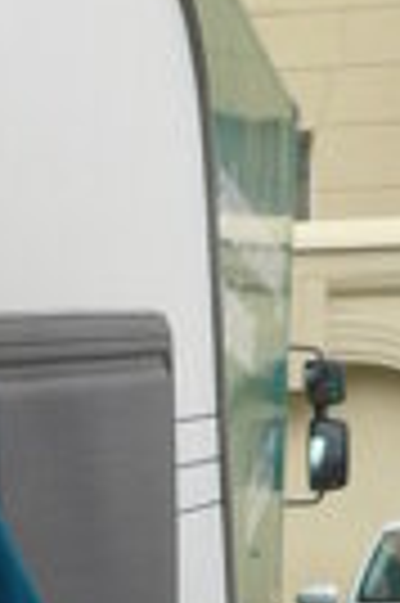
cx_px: -609
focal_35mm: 282
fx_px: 4712
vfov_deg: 7.2
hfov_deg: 4.7
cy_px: 956
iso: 80
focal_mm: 9.2
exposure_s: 1/160
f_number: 2.8
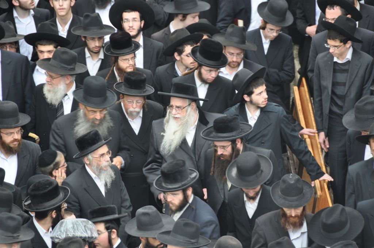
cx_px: 187
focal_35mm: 300
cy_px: 124
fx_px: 3113
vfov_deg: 4.6
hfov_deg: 6.9
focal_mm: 200
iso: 400
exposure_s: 1/50
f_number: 5.6
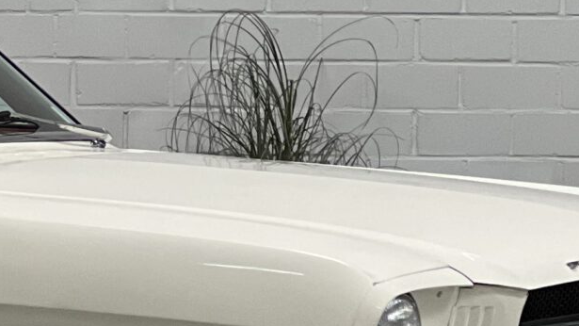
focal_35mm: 349
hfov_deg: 6.1
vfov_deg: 3.5
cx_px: -245
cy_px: 186
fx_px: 5358
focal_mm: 9
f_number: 2.8
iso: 160
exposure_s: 1/50
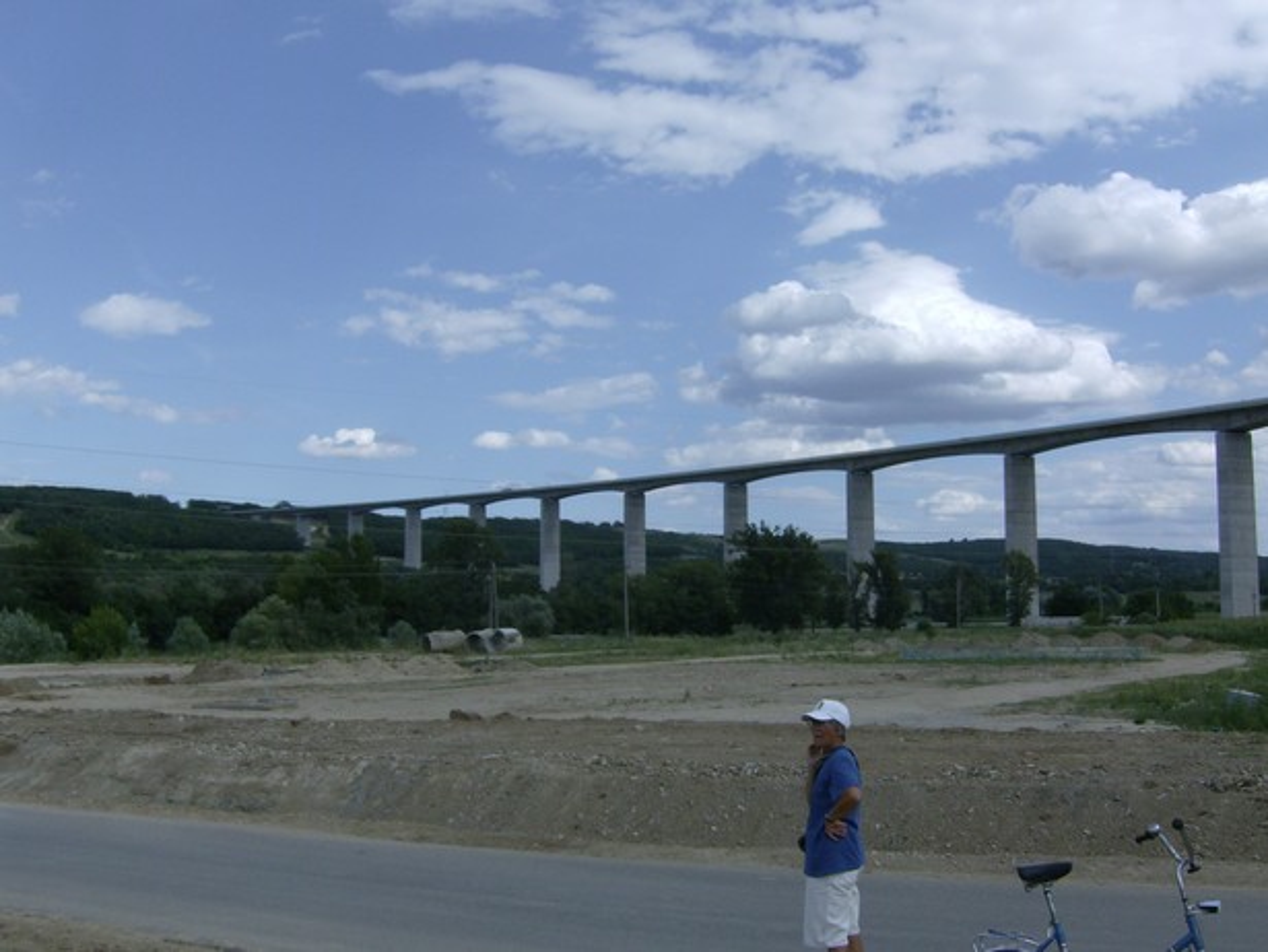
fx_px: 1319
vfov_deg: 39.7
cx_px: 634
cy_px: 476
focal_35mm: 36
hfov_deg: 51.3
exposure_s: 1/1292
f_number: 4.7
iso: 100
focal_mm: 6
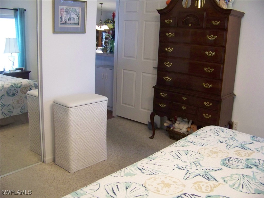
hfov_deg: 51.4
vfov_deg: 39.7
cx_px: 132
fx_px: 275
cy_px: 99
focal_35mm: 36
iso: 320
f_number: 2.8
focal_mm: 5.85
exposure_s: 1/30
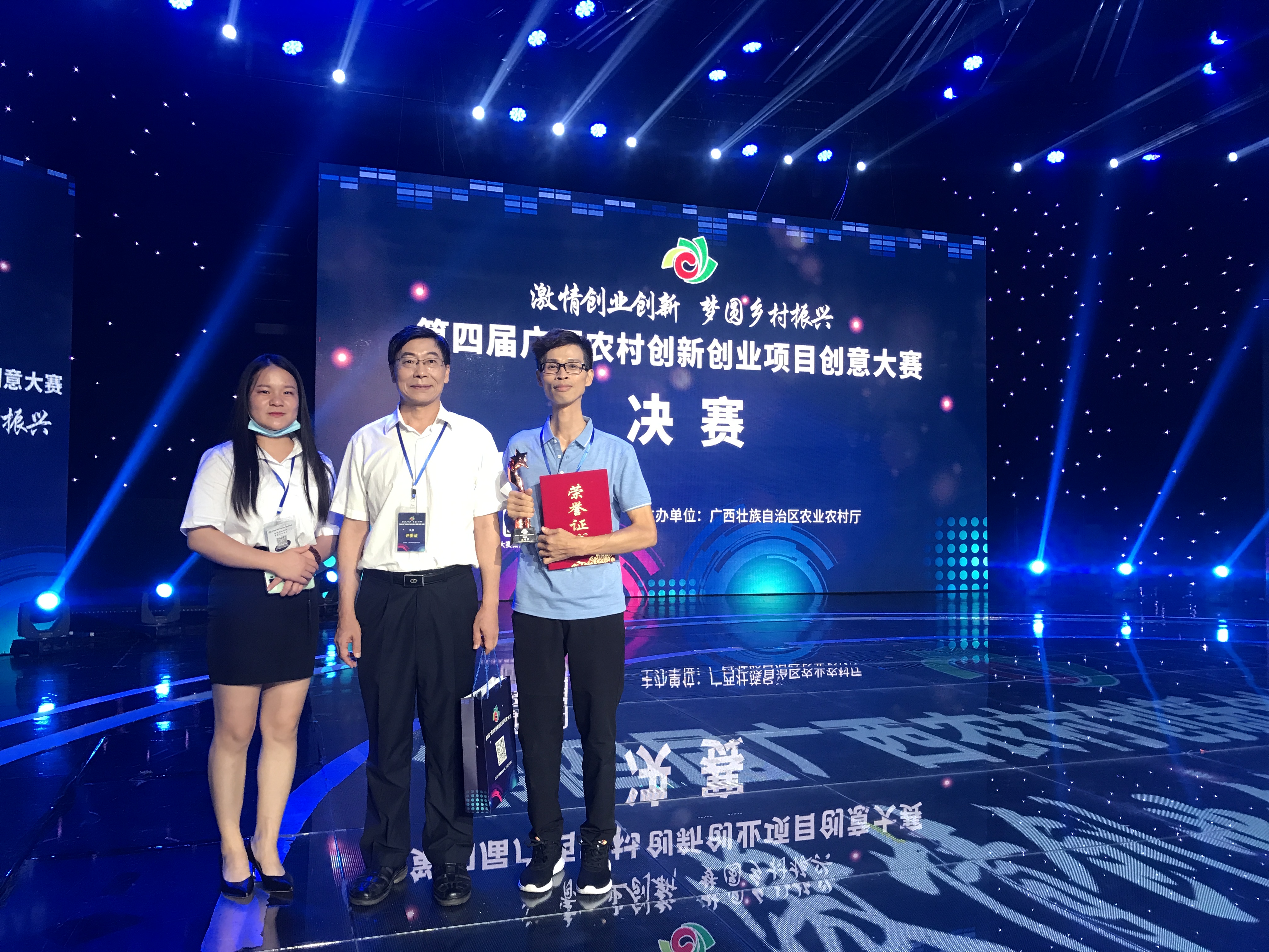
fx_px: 1026
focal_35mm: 28
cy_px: 476
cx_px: 634
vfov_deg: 49.7
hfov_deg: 63.4
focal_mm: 3.99
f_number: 1.8
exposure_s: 1/17
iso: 40
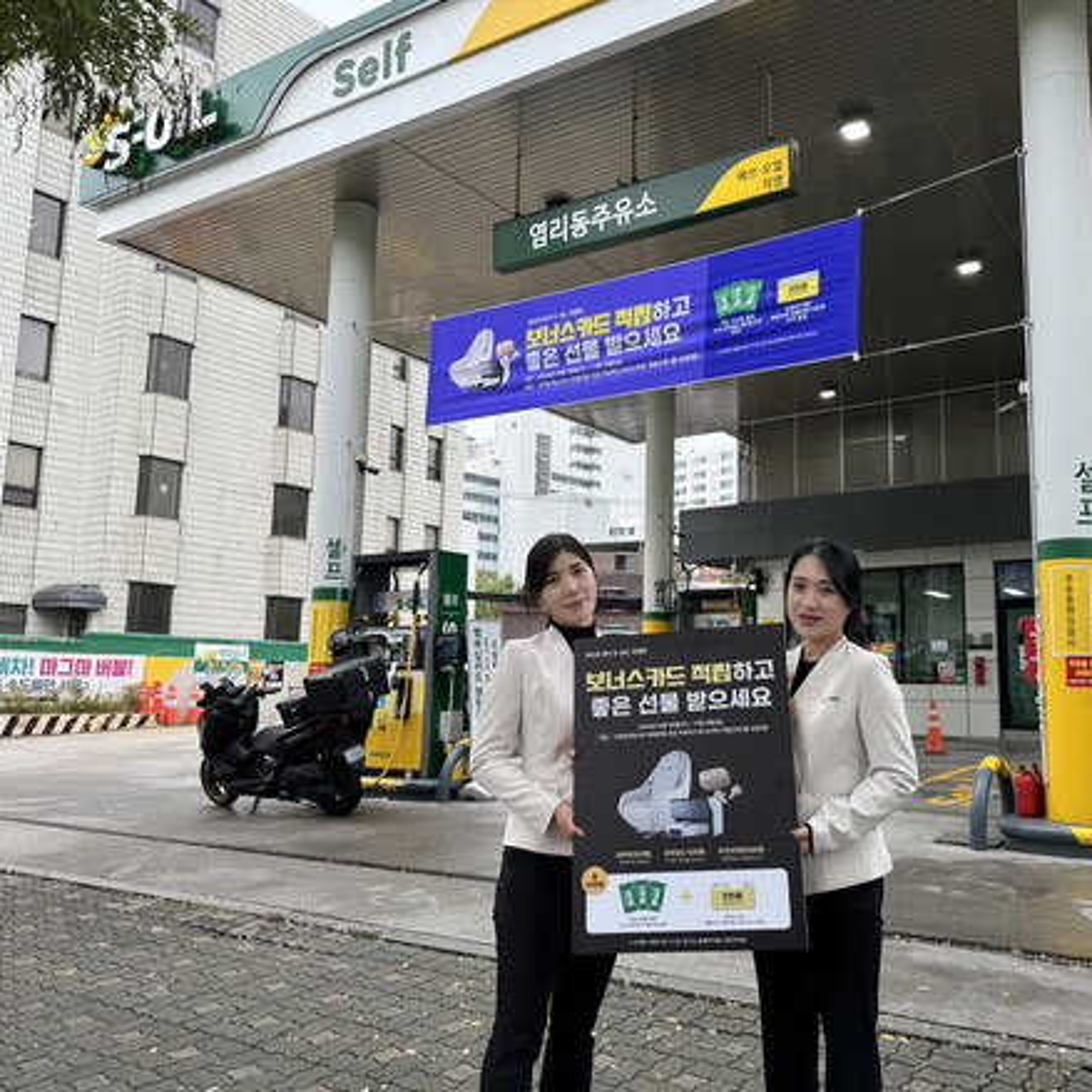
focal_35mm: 29
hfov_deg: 55.1
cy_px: 557
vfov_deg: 55.6
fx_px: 1035
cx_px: 664
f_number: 1.78
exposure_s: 1/425
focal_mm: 6.76
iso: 80
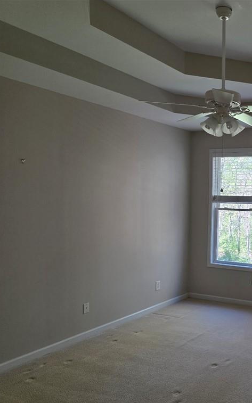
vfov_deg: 58.1
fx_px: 363
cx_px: 269
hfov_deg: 33.9
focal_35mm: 33
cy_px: 204
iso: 250
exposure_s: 1/180
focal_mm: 6.3
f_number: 1.7
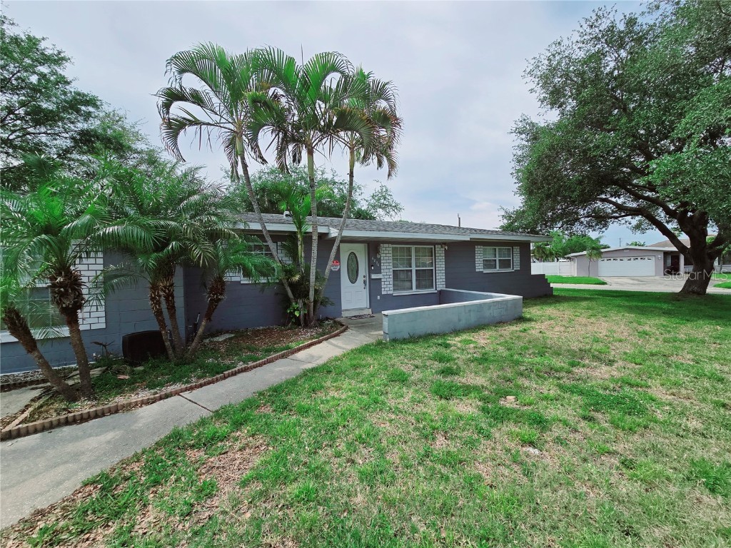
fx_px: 275
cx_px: 366
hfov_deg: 106.2
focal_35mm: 13
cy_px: 274
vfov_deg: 89.9
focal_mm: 2.2
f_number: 2.2
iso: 50
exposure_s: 1/3333
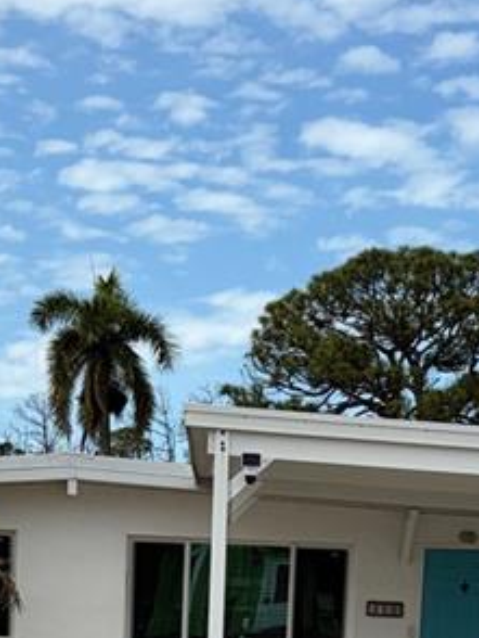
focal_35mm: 106
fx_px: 1953
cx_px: 228
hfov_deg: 14.0
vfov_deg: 16.9
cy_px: 931
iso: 64
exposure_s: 1/6329
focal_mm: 5.96
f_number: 1.6
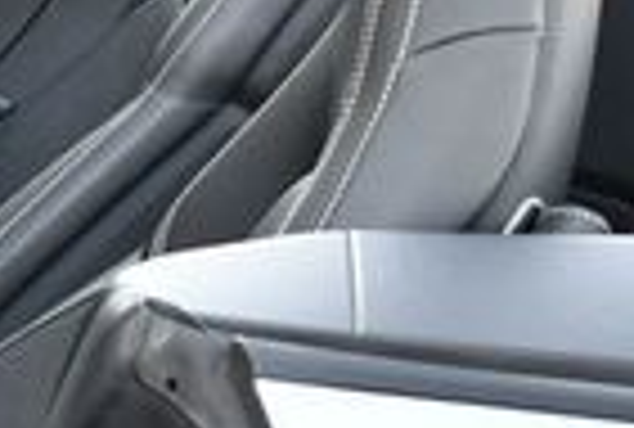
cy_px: 333
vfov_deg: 8.5
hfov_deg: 11.3
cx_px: -656
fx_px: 2880
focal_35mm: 163
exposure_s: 1/250
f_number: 3.5
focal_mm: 18
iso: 640
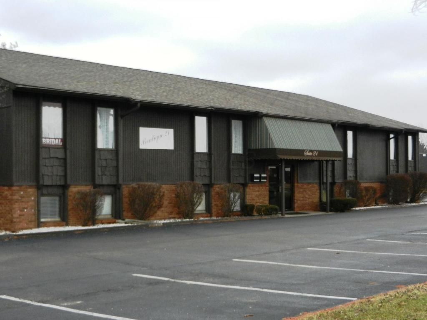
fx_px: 654
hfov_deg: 36.2
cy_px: 160
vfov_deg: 27.5
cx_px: 214
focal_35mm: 53
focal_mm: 9.4
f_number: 4.4
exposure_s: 1/800
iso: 800
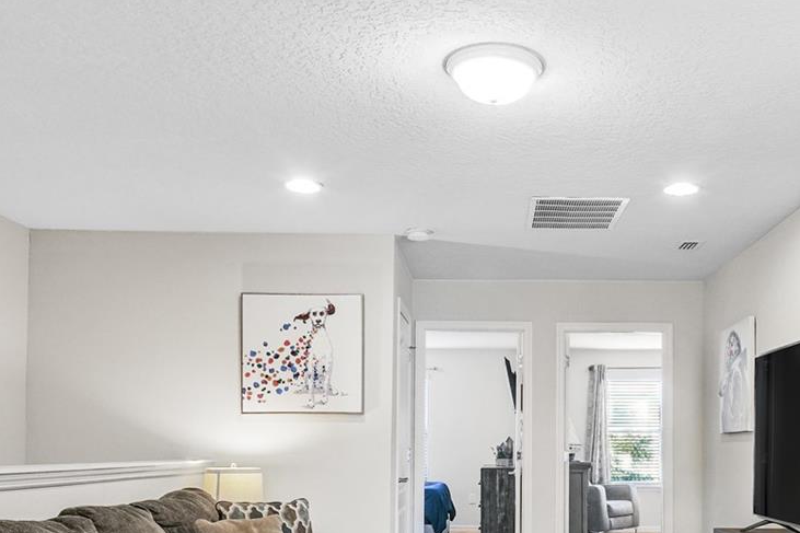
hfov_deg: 52.9
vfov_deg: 35.1
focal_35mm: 36
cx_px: 453
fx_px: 802
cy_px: 456
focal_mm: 11
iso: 200
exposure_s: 1/2
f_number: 8
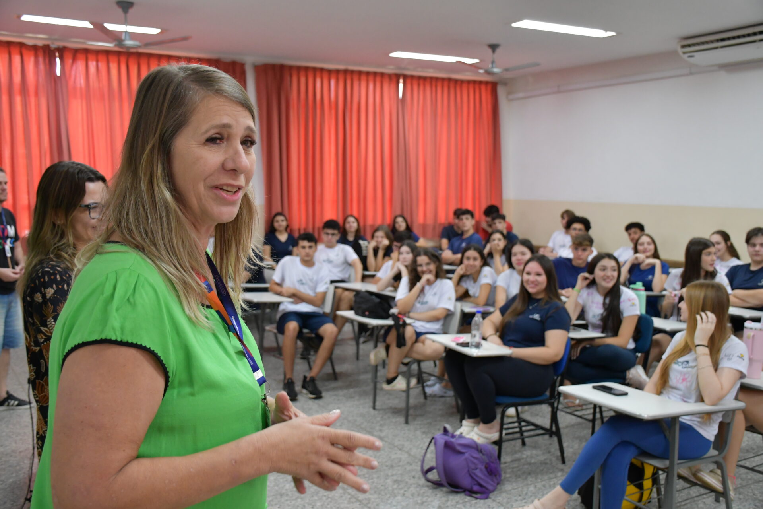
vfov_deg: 36.9
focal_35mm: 36
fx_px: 763
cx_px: 382
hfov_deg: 53.1
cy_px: 254
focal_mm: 24
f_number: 3.8
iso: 1800
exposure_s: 1/125
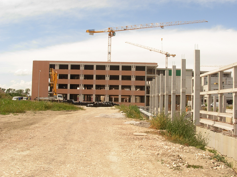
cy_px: 79
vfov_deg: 34.3
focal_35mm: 42
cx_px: 121
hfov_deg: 44.8
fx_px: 288
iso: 79
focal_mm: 6.3
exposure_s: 1/406
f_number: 4.9
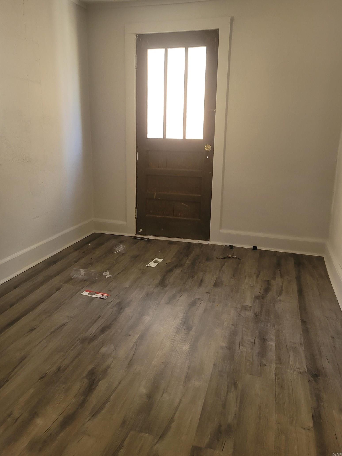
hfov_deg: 49.7
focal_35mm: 28
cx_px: 163
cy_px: 202
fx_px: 369
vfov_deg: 63.3
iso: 200
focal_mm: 7
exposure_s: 1/60
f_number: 1.8
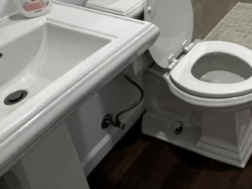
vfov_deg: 30.2
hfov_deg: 39.1
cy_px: -42
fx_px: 291
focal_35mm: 40
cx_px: 272
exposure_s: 1/120
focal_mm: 1.57
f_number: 1.8
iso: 250
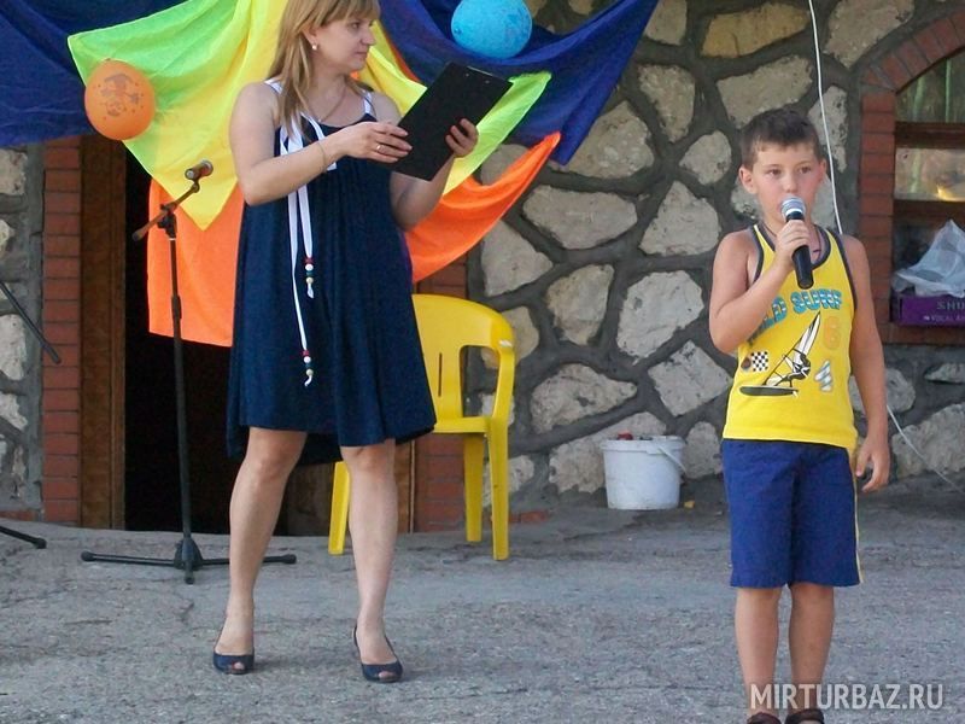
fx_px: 2286
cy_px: 362
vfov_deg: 18.0
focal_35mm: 82
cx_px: 482
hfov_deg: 23.8
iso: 182
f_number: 4.3
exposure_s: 1/250
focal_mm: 14.7
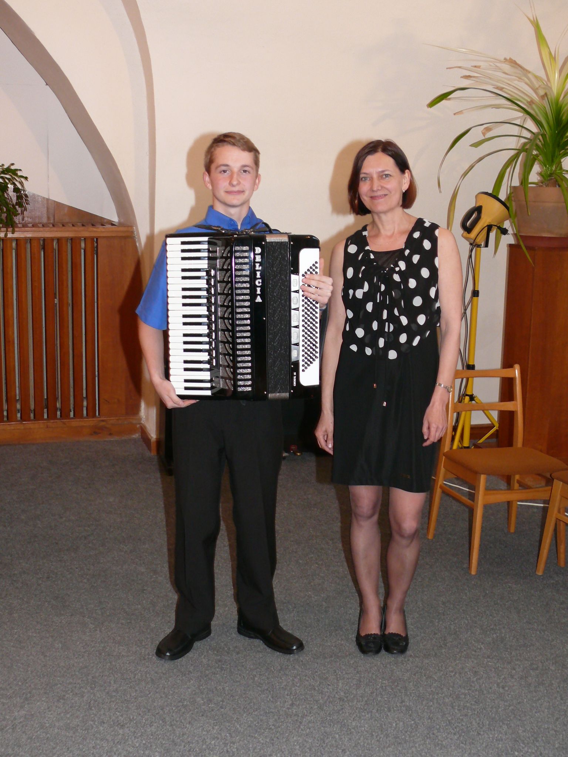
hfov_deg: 31.5
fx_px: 1006
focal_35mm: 46
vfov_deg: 41.2
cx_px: 284
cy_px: 378
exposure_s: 1/30
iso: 200
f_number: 2.8
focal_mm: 8.6
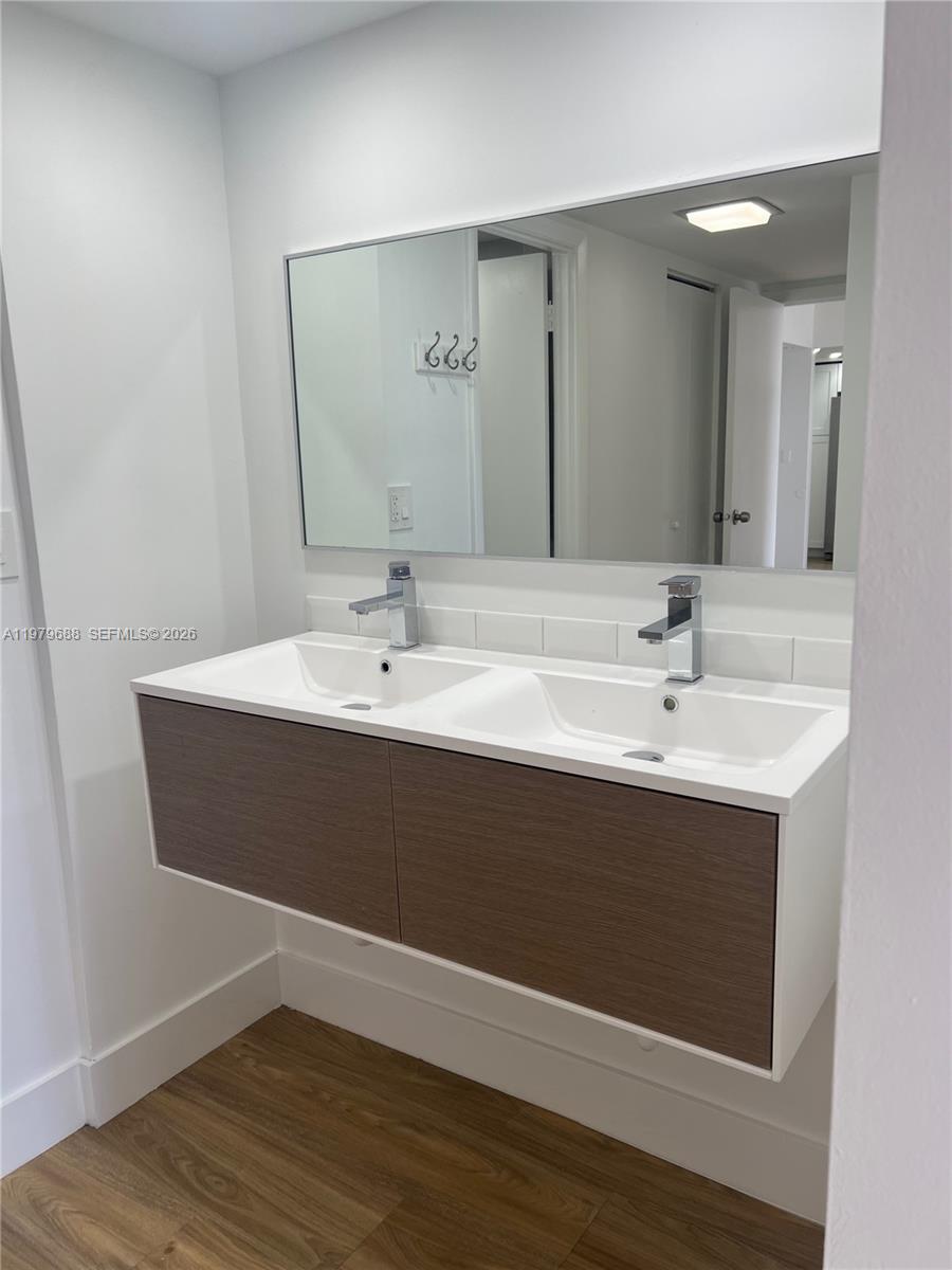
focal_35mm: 26
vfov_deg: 67.3
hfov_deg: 53.1
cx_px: 476
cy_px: 635
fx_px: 953
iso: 32
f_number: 1.5
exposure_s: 1/137
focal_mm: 5.7
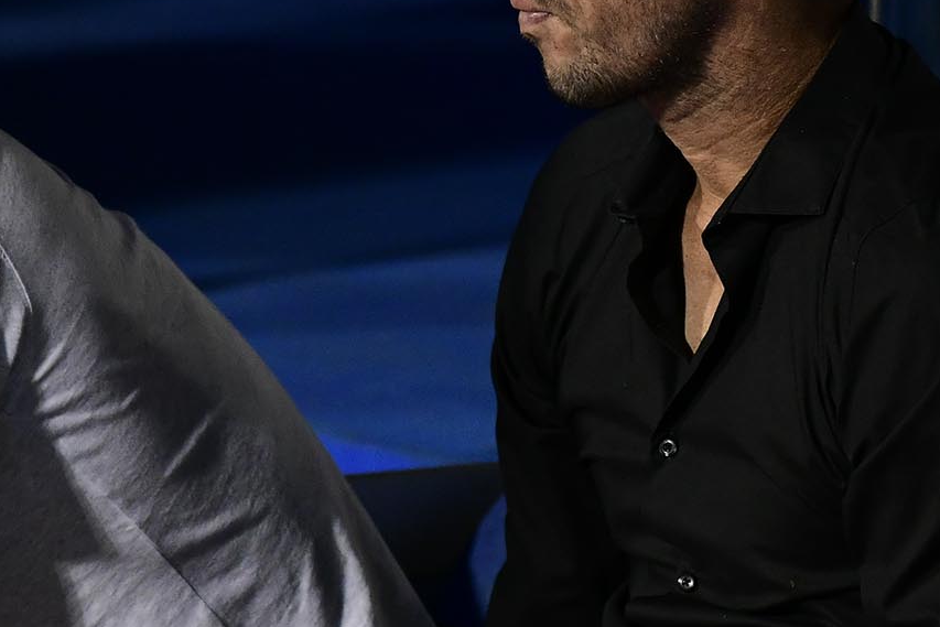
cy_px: 576
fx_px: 27550
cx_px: 644
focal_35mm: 1055
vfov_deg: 1.3
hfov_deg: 2.0
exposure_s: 1/640
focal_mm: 300
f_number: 3.5
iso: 2000
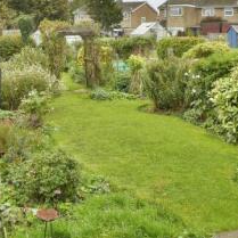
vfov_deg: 34.3
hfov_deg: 35.4
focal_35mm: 48
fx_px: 373
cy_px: 47
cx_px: 118
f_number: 7.1
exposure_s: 1/200
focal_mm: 12
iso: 500
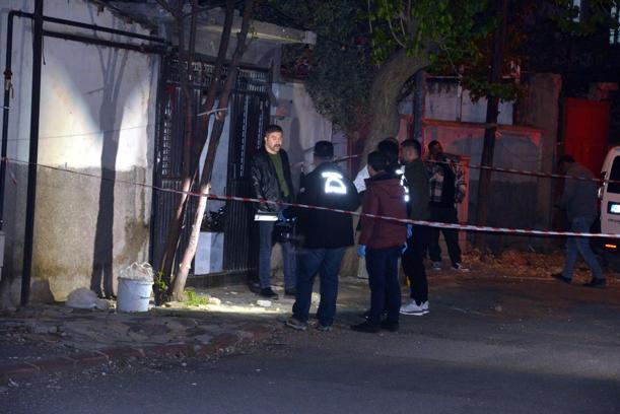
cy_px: 207
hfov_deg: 15.2
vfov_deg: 10.2
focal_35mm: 135
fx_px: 2326
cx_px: 310
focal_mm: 135
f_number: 8
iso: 5000
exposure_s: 1/60
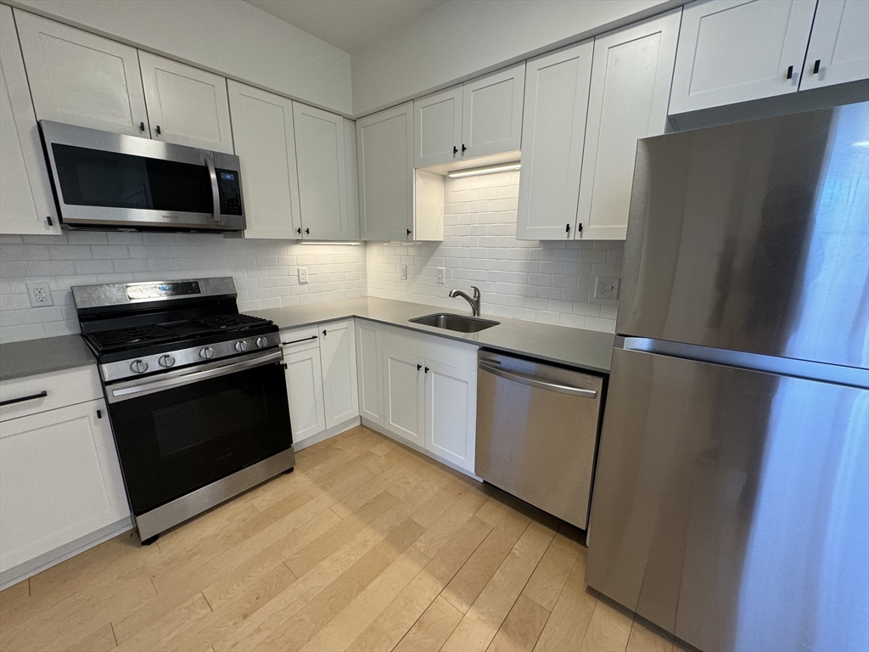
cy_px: 326
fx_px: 351
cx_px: 434
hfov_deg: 102.1
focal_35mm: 14
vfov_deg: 85.7
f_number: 2.2
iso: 200
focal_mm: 2.22
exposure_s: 1/120
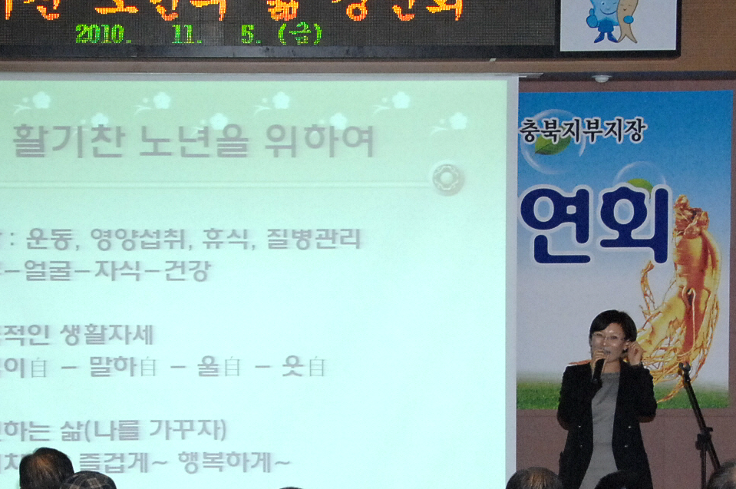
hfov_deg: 17.9
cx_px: 243
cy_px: 426
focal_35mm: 114
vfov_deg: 11.9
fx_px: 2328
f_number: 6.7
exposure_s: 1/60
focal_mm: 34
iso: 800
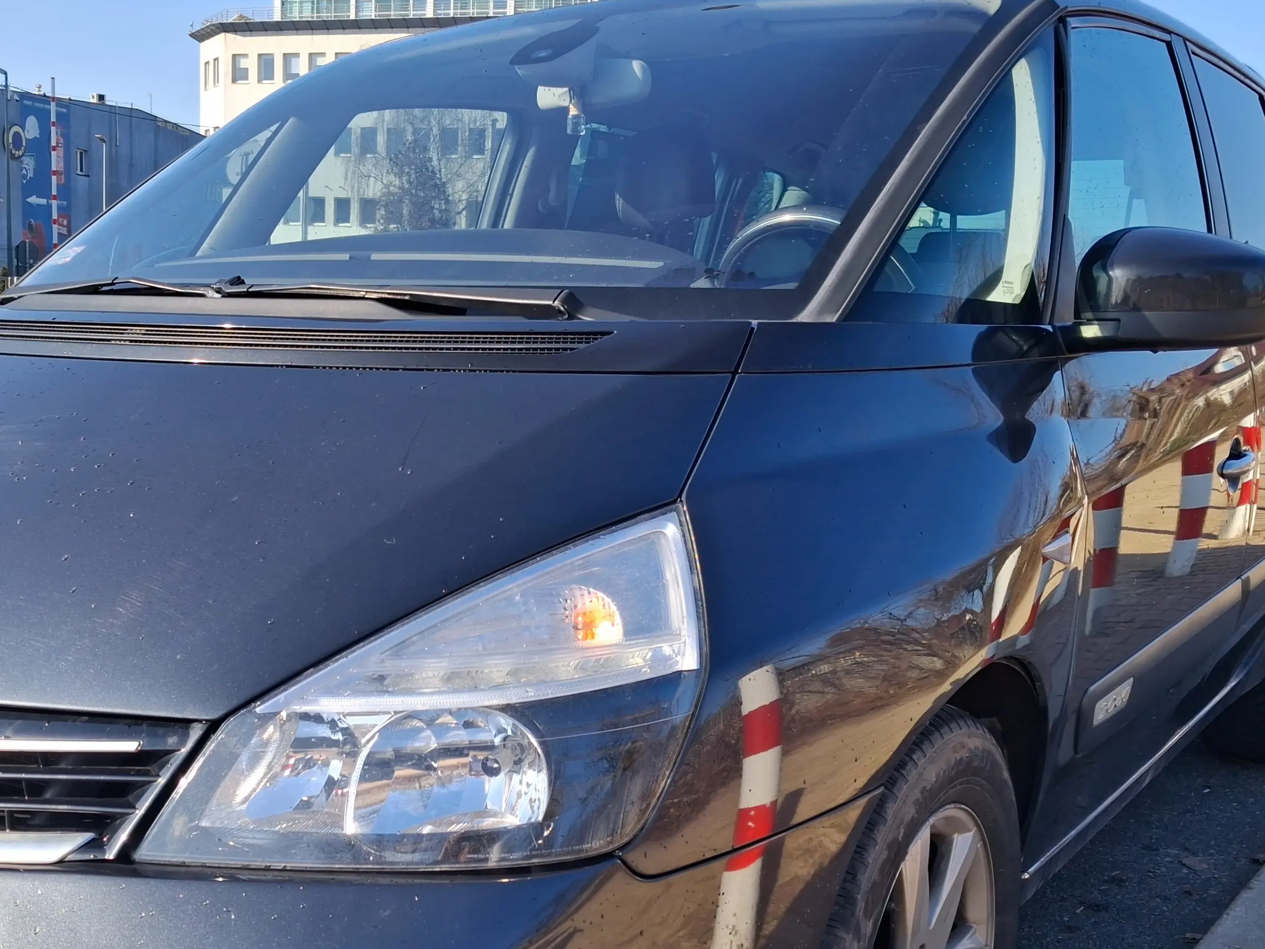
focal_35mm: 43
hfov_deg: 43.3
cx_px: 438
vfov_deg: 33.5
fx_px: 1571
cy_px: 570
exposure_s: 1/361
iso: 25
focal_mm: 4
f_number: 1.8
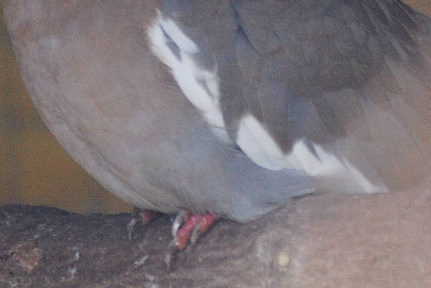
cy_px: 35
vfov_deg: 1.5
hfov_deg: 2.2
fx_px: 11212
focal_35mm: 936
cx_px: 157
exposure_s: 1/160
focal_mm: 200
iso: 800
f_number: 5.6
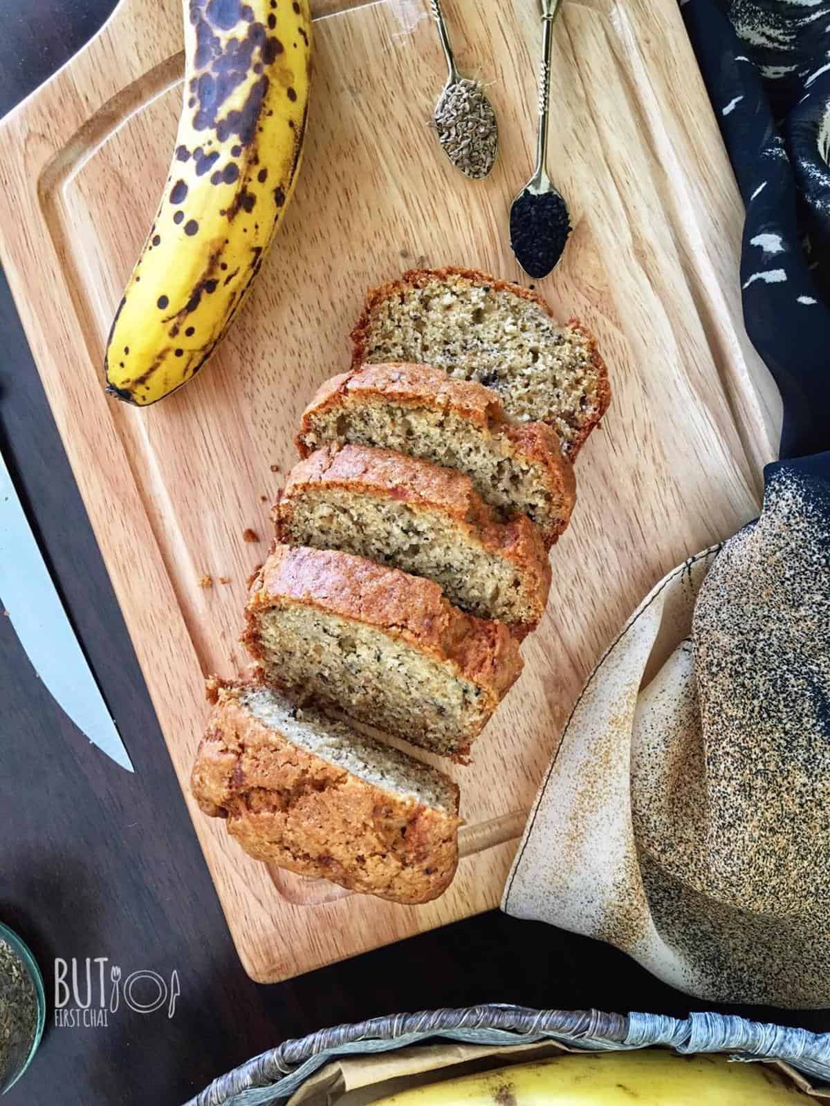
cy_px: 553
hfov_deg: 48.2
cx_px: 415
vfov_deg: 61.7
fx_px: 927
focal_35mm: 29
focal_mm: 4.15
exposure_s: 1/33
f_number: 2.2
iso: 125
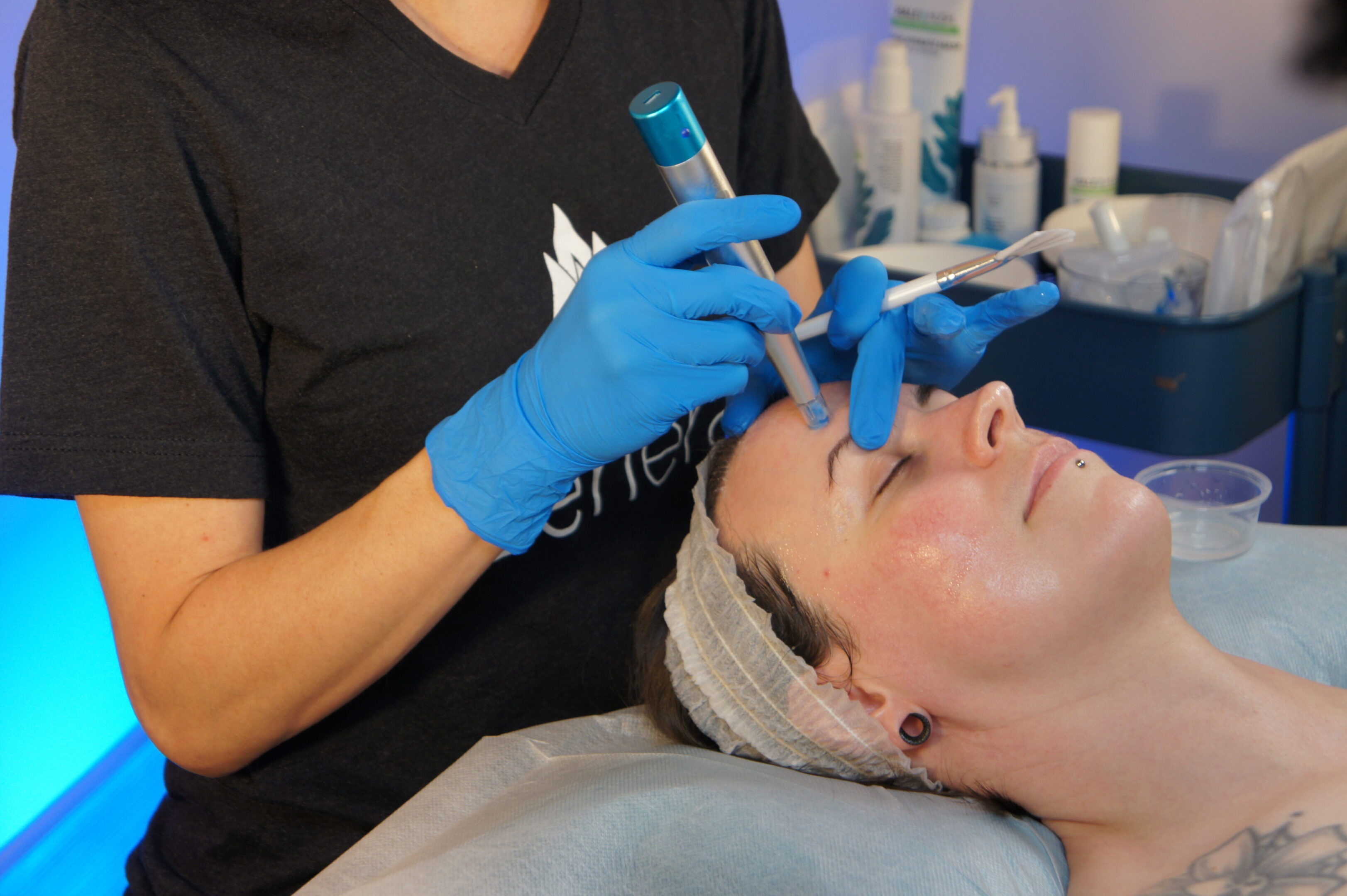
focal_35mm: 68
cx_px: 674
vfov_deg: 20.1
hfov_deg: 29.9
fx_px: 2524
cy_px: 448
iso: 250
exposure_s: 1/80
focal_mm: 45
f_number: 5
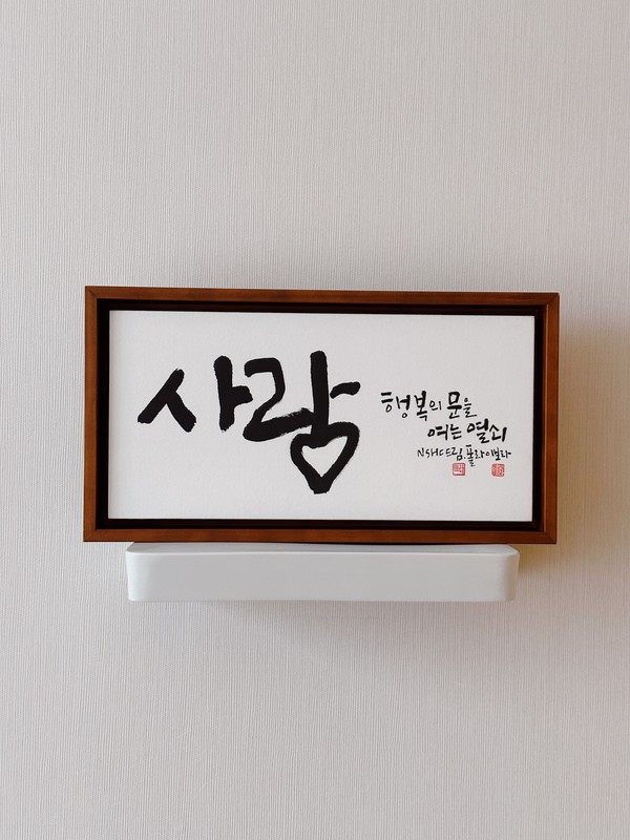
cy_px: 420
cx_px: 315
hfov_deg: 30.3
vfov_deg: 39.7
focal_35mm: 48
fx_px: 1165
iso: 125
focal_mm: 6.86
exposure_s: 1/50
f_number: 1.78
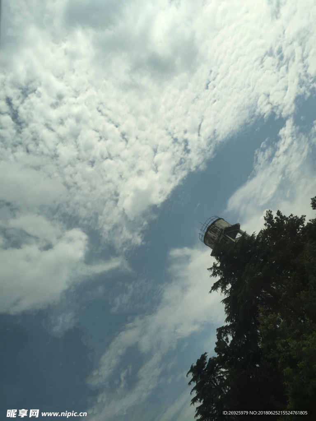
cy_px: 210
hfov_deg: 48.2
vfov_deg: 61.7
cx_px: 158
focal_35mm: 29
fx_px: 353
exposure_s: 1/1582
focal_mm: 4.15
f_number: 2.2
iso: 32
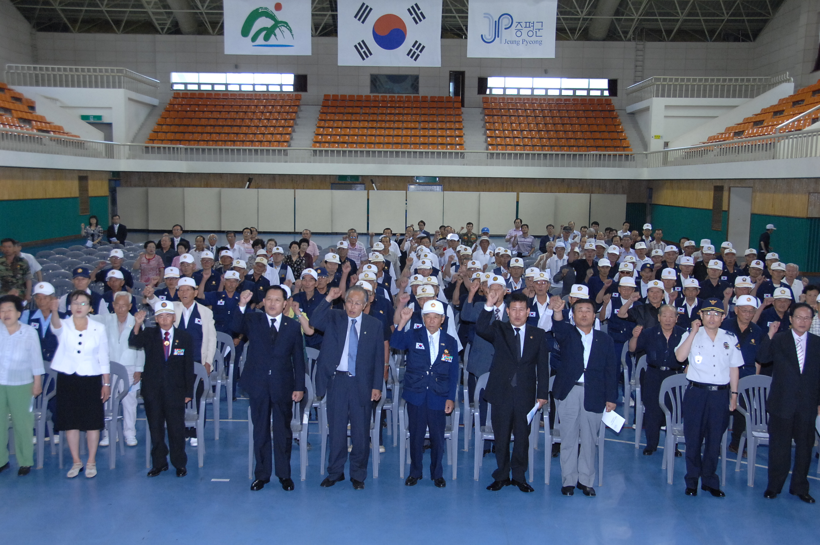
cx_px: 410
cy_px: 272
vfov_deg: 34.1
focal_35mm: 39
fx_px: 887
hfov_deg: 49.6
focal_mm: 26
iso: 800
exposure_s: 1/60
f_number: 4.5
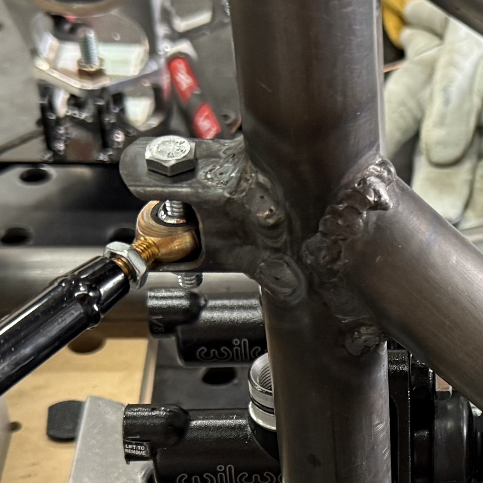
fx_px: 1373
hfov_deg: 18.9
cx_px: 580
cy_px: 386
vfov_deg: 19.7
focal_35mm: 87
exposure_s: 1/60
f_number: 1.78
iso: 320
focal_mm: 6.76
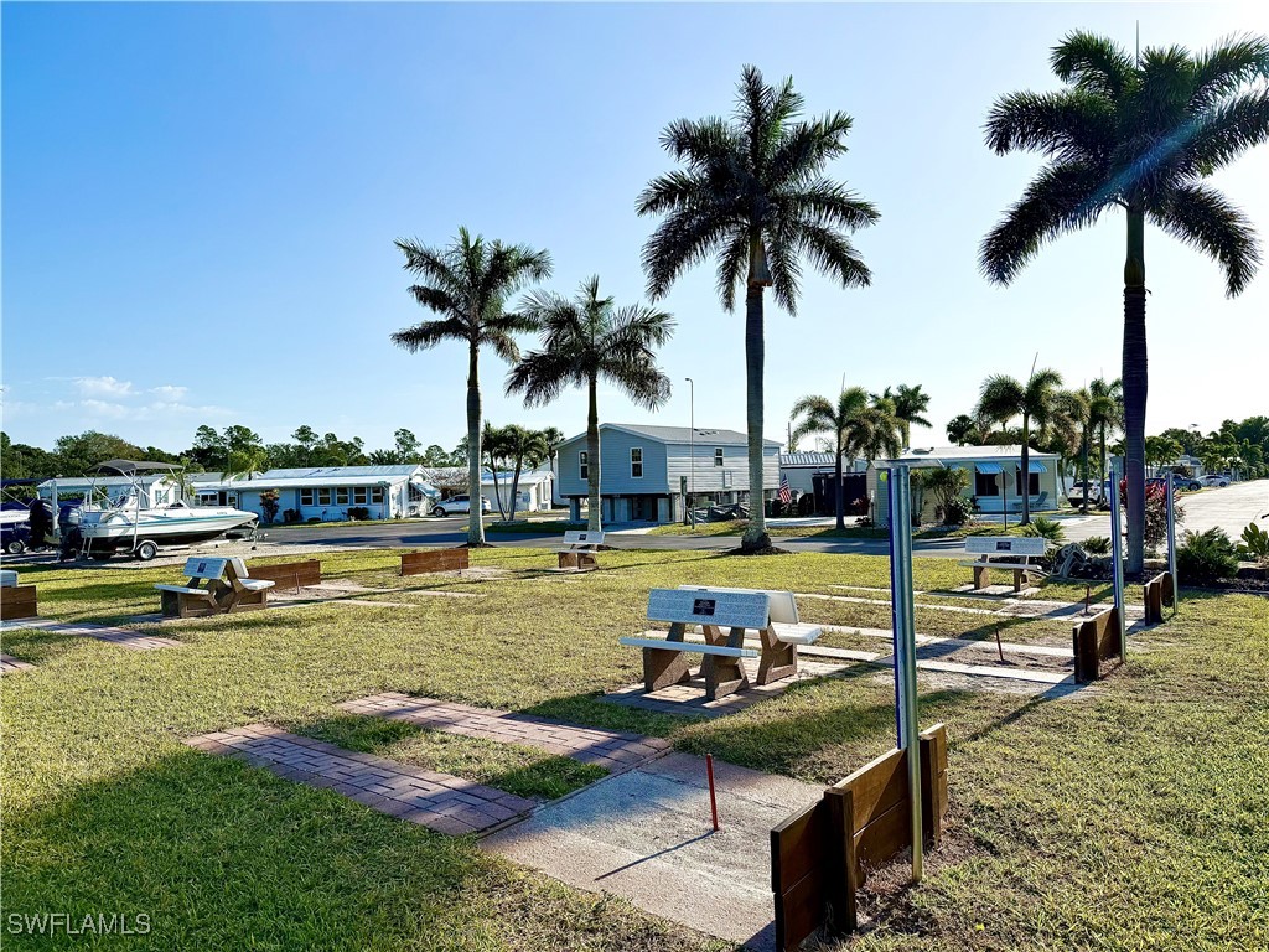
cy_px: 476
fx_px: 880
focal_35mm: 24
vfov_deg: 56.8
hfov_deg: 71.6
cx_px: 634
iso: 80
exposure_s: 1/7353
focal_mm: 6.76
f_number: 1.78
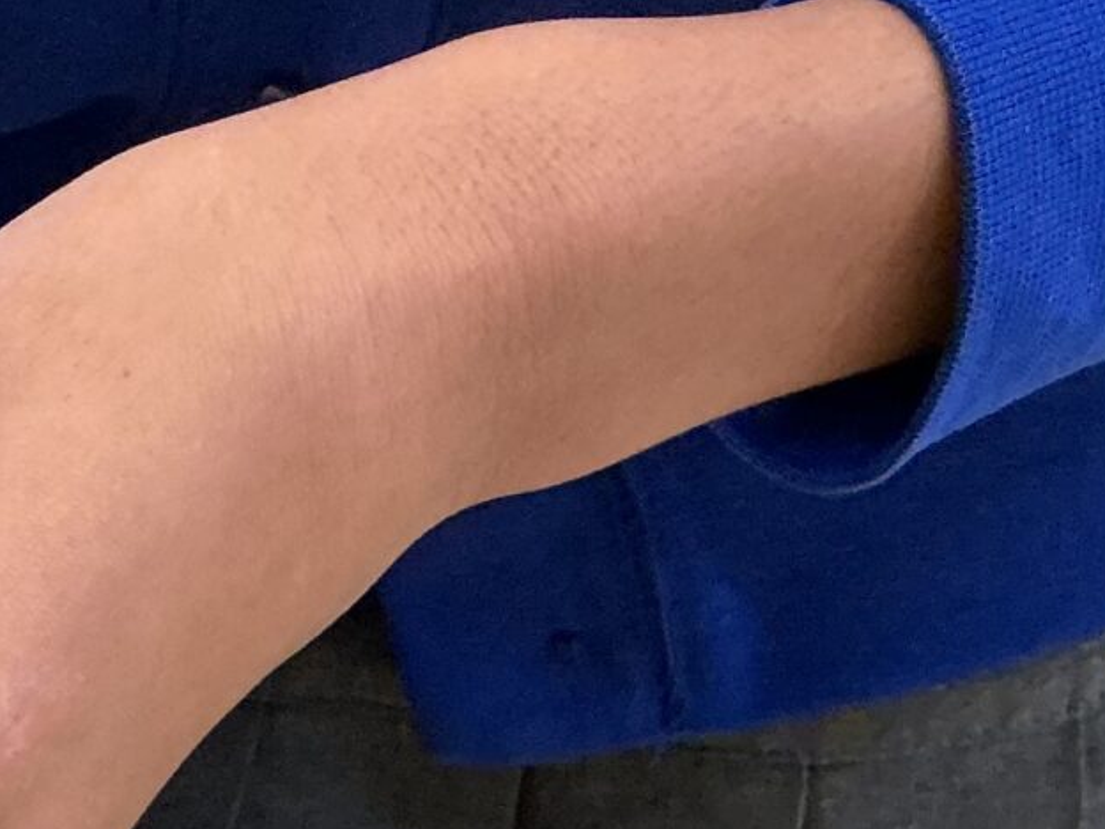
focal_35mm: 119
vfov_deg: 11.5
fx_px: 3799
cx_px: -684
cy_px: 1500
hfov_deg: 15.0
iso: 160
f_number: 1.8
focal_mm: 3
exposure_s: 1/50
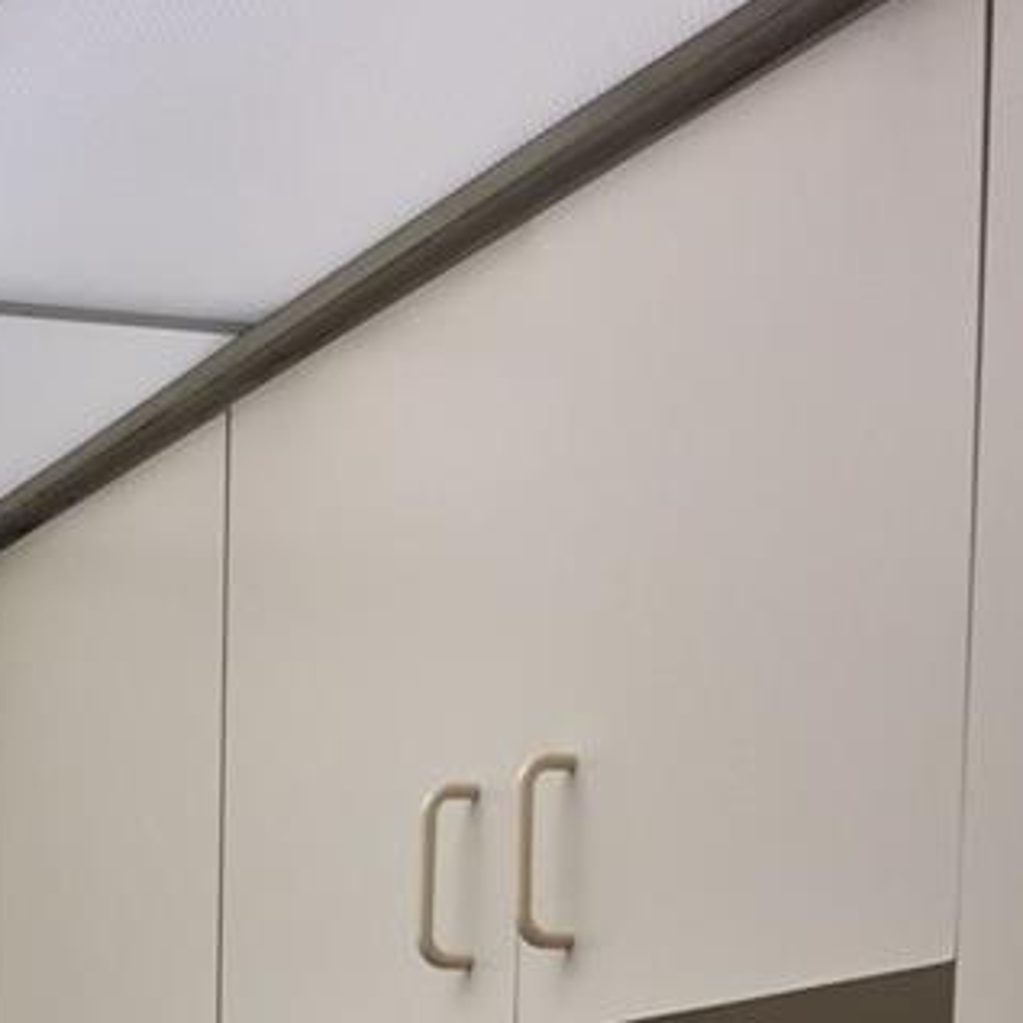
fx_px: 3243
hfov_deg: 16.9
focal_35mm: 97
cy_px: 1823
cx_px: -323
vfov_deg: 15.5
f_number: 2.2
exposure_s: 1/60
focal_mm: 4.15
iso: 32
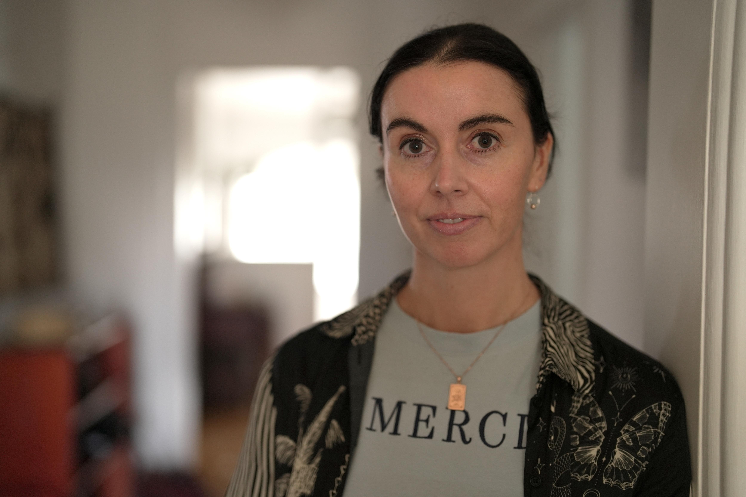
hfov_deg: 39.6
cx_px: 373
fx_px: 1036
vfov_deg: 27.0
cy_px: 248
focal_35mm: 50
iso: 800
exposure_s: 1/160
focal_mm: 50
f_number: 1.4
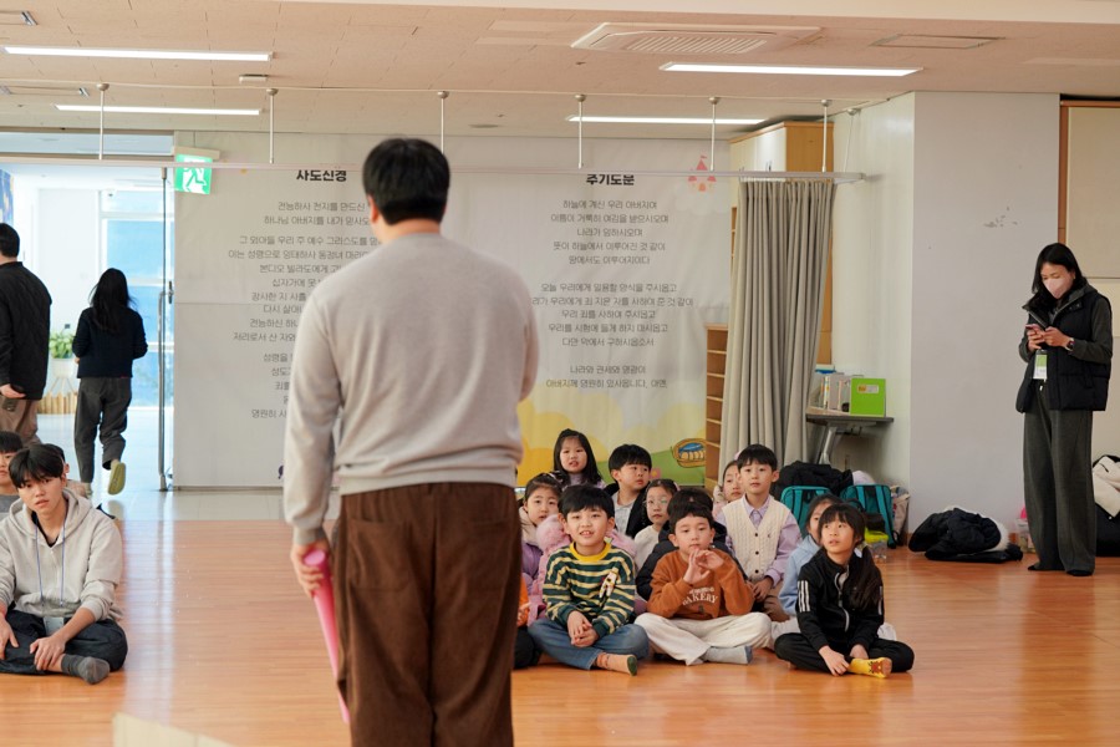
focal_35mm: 70
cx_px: 560
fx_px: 2178
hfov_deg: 28.8
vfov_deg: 19.5
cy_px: 374
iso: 640
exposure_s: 1/160
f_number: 4
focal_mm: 70
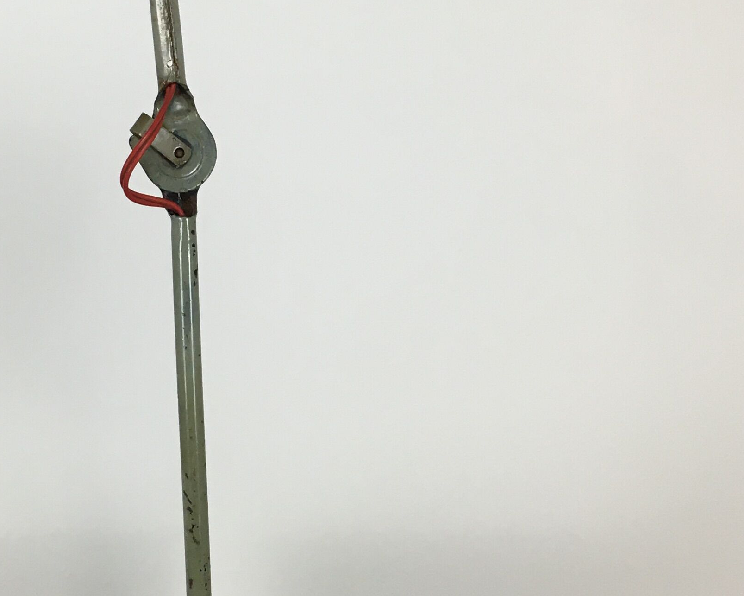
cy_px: 219
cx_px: 200
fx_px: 1564
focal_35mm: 71
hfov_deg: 26.5
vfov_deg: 21.5
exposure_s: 1/33
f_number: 2.2
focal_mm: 4.15
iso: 32
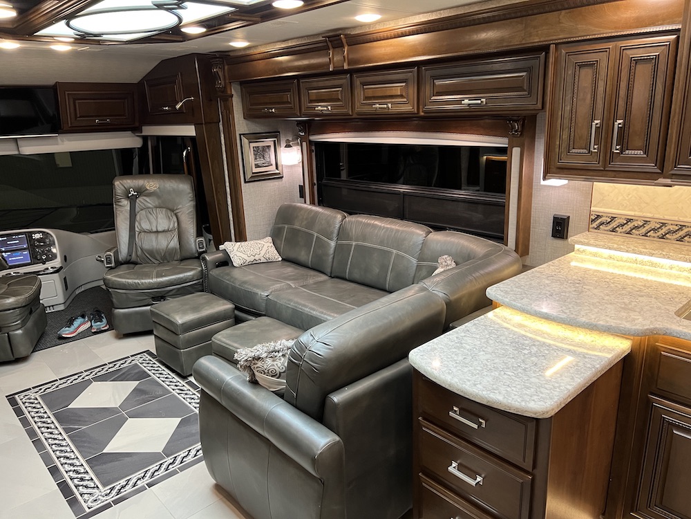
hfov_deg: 67.3
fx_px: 519
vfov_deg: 53.1
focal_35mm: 26
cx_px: 346
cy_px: 260
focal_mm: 5.7
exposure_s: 1/60
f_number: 1.5
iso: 250
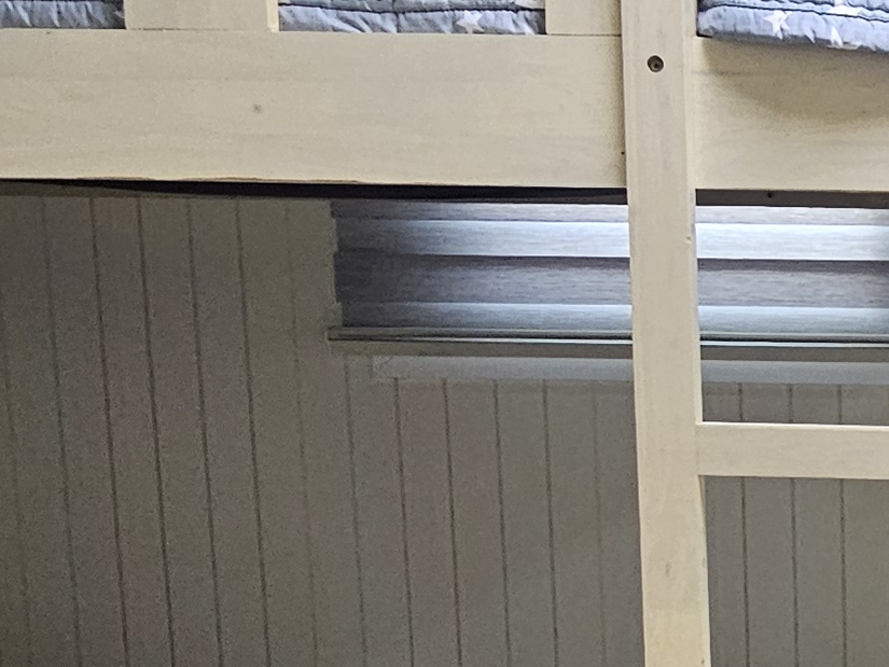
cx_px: 1261
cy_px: 564
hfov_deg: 25.0
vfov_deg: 22.9
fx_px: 1618
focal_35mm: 63
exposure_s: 1/60
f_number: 2.2
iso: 200
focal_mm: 2.2
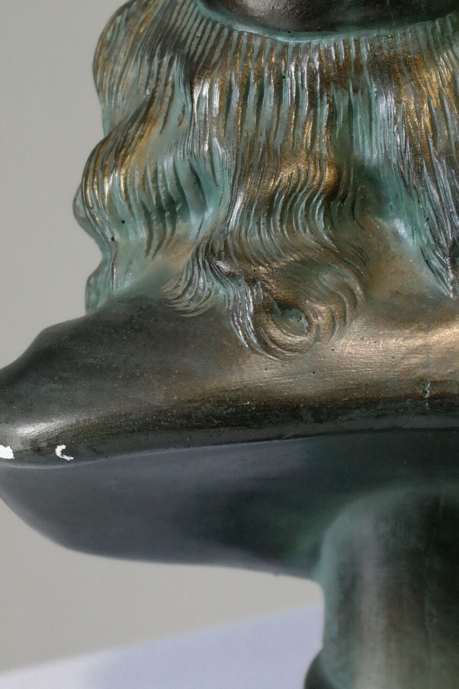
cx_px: 412
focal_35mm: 133
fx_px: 2544
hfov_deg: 10.3
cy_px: 311
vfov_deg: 15.4
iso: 1600
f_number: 5
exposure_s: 1/60
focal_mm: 38
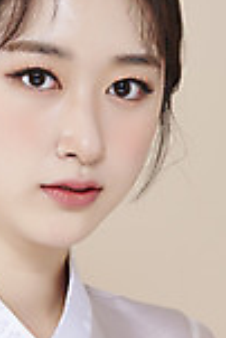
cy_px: 255
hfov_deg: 5.0
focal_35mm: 278
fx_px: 2612
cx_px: 35
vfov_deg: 7.4
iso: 64
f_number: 11
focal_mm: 105
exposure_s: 1/125
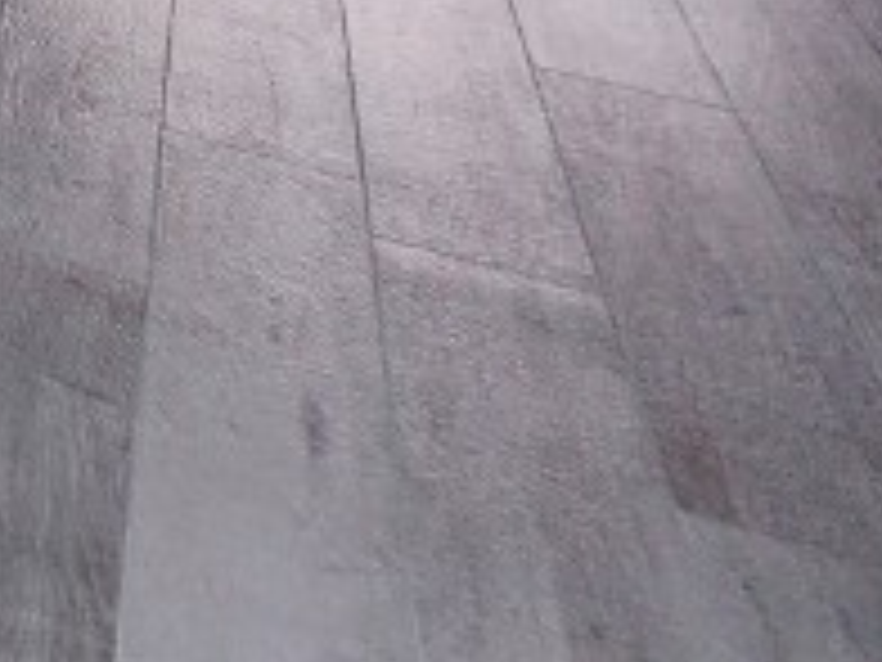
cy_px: -838
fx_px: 1733
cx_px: -1368
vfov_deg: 15.1
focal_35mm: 68
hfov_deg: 14.1
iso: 200
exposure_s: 1/60
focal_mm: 2.2
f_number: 2.2
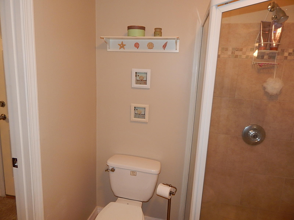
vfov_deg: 61.1
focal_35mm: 22
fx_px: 187
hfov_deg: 76.4
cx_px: 147
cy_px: 110
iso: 200
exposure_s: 1/30
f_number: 3
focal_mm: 4
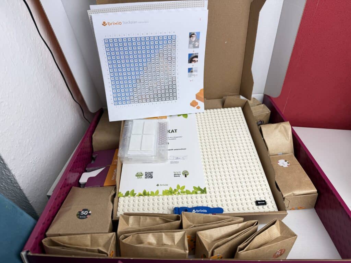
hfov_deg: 71.6
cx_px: 176
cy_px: 132
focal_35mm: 24
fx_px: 243
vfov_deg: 56.8
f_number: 1.78
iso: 64
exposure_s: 1/180
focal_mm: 6.76
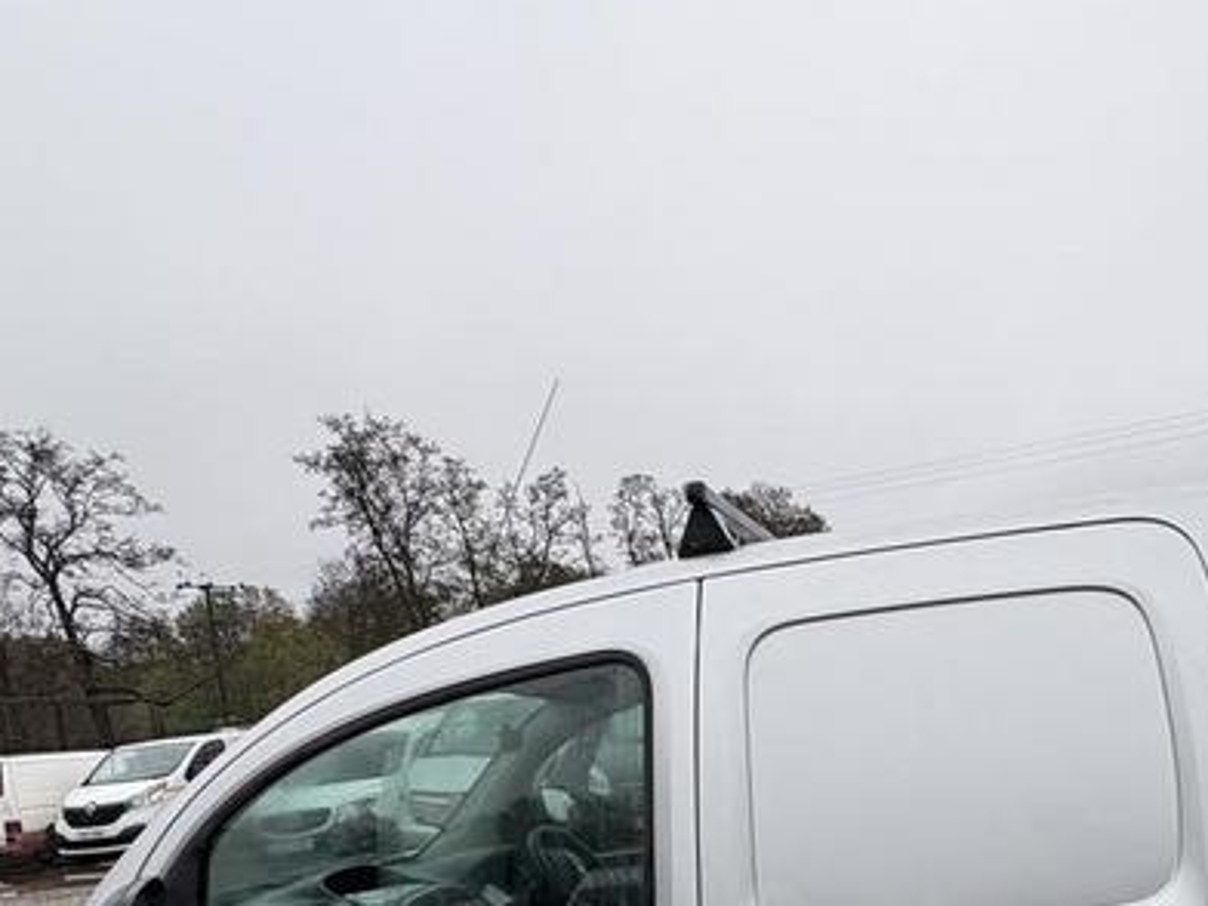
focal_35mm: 32
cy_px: 832
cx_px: 860
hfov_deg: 54.9
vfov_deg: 40.5
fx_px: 1117
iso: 40
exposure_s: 1/443
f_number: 2.2
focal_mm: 2.22
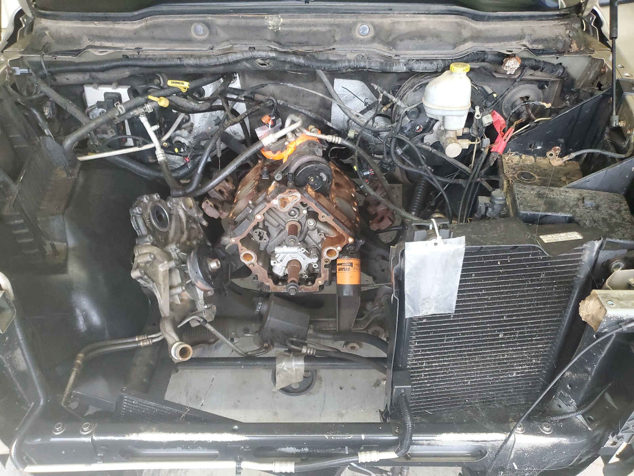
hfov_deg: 67.3
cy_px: 238
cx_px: 317
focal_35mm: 26
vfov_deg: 53.1
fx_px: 476
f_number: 1.5
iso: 305
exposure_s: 1/60.2
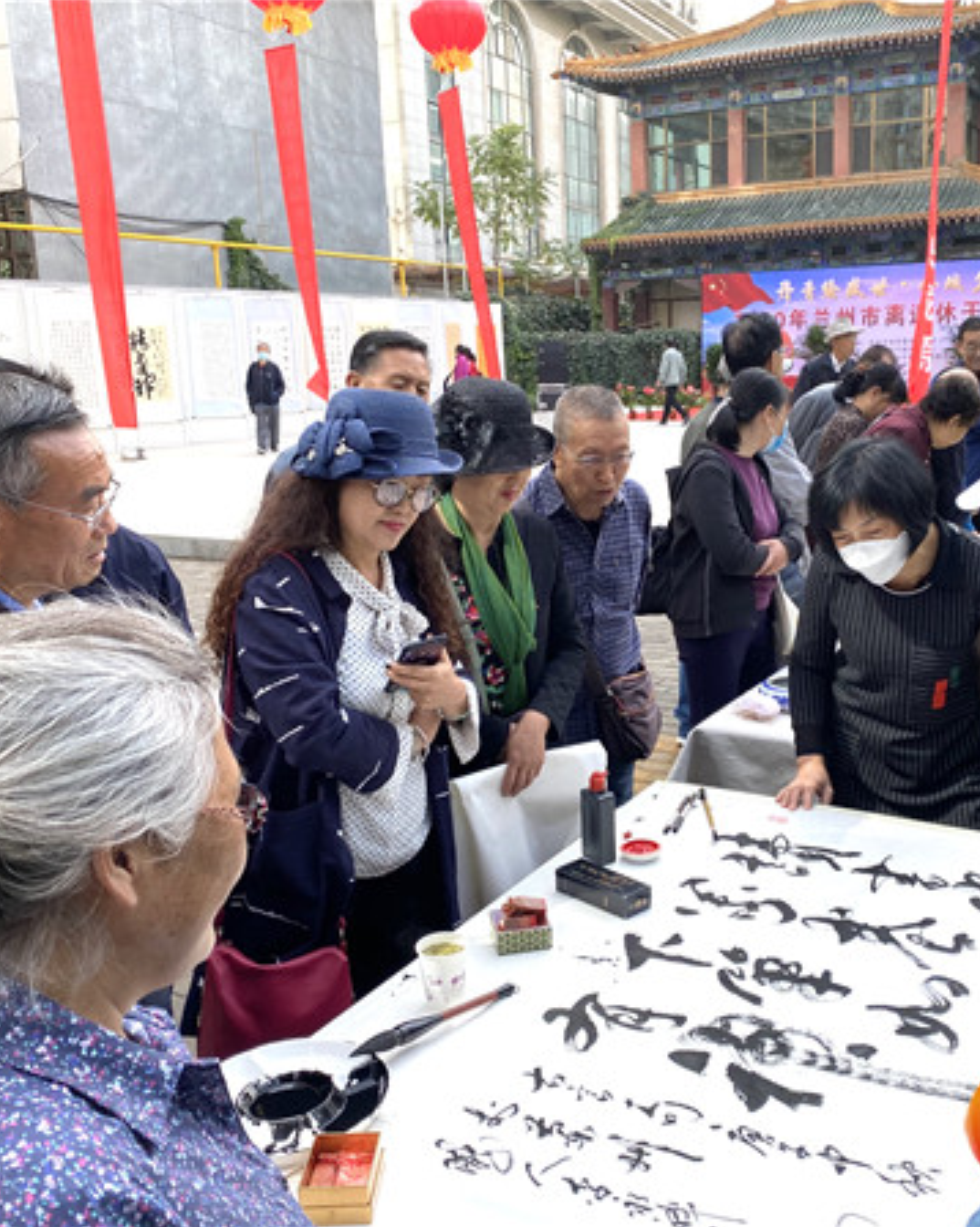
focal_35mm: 34
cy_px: 614
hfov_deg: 42.9
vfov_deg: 52.9
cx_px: 630
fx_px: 1234
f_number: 1.8
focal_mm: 4.25
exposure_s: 1/462
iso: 32
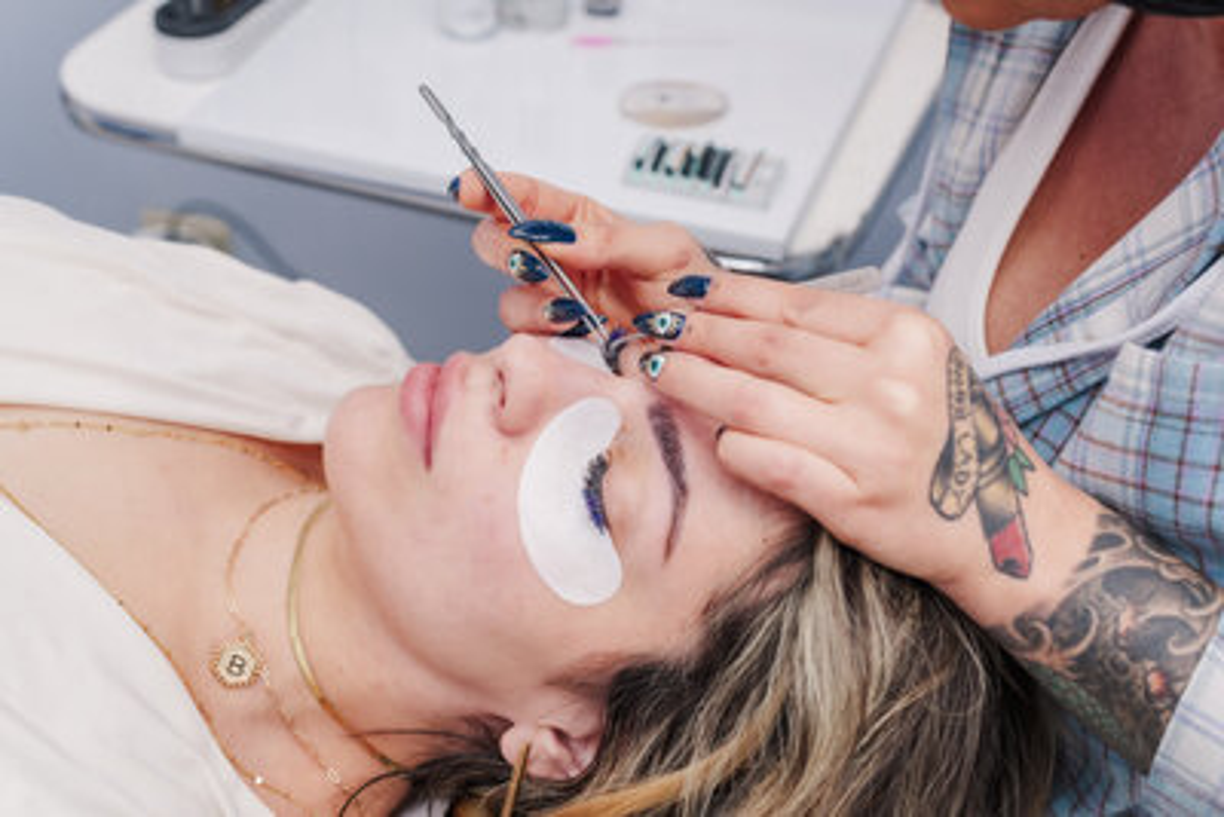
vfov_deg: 27.0
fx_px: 1701
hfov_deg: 39.6
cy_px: 408
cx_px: 612
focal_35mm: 50
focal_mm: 50
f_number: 4.5
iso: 500
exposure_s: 1/200
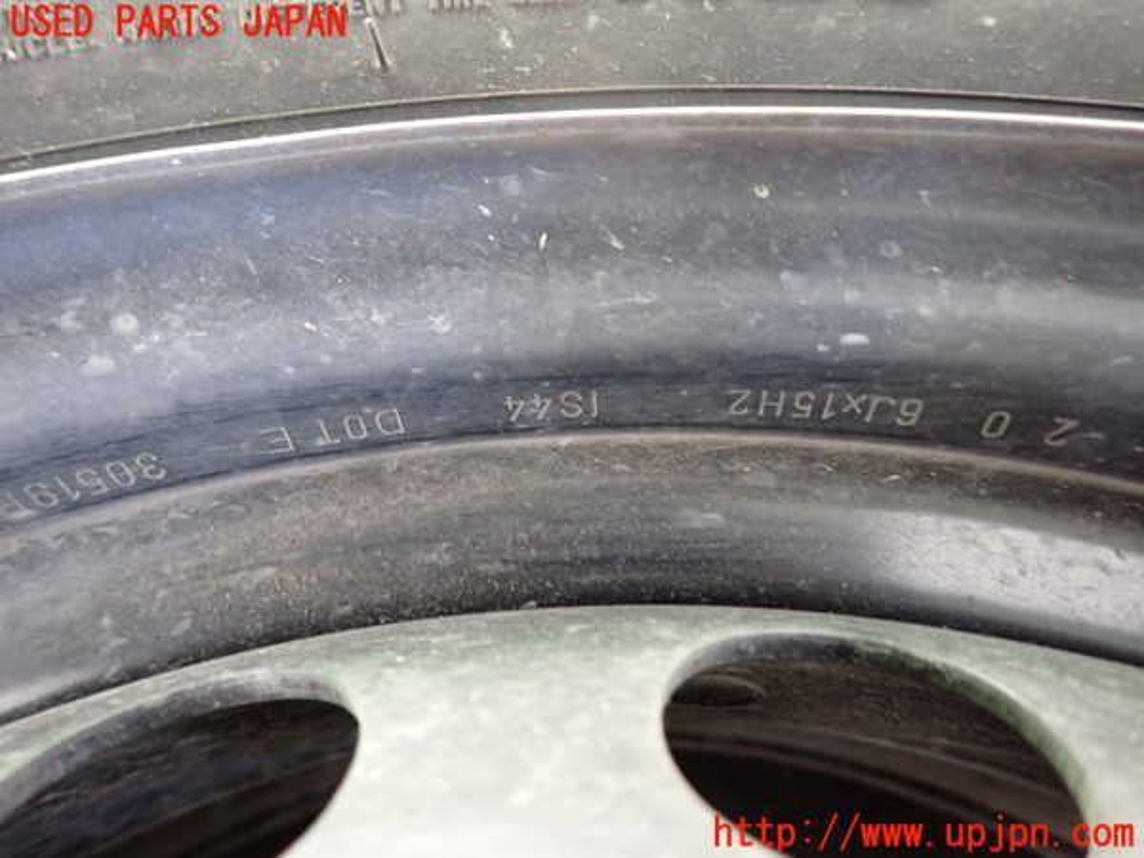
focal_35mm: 25
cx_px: 572
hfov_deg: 69.4
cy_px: 429
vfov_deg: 54.9
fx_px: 826
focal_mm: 4.5
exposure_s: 1/30
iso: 800
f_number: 2
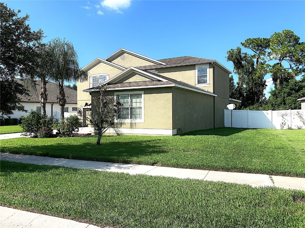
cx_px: 152
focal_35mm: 28
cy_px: 114
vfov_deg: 49.7
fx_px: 247
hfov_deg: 63.4
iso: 32
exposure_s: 1/1736
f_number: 1.8
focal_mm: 3.99
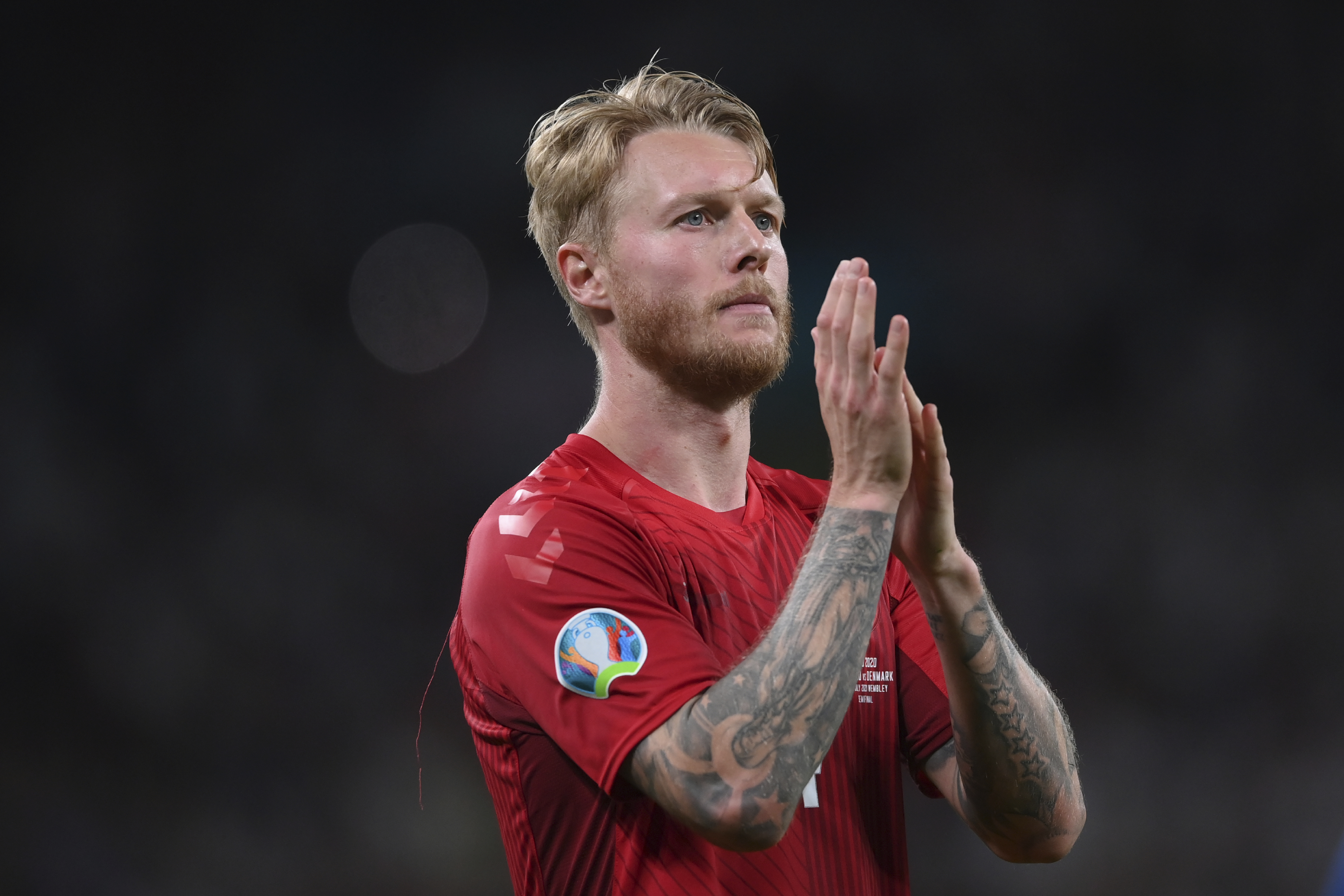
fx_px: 14932
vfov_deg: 3.4
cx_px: 672
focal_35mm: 400
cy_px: 448
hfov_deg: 5.2
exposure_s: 1/2000
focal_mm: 400
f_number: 2.8
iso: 2000
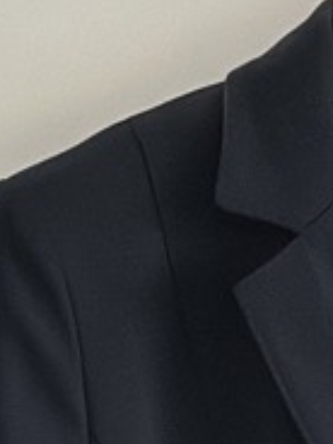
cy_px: 907
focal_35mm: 235
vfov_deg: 8.0
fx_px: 3014
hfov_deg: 6.2
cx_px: 510
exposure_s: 1/23
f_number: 1.78
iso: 1000
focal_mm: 6.86
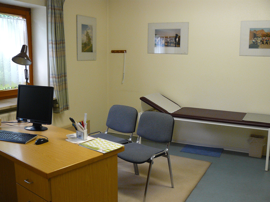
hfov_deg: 51.4
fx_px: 281
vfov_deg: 39.7
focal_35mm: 36
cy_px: 101
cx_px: 135
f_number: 2.8
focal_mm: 6
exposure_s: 1/30
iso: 250
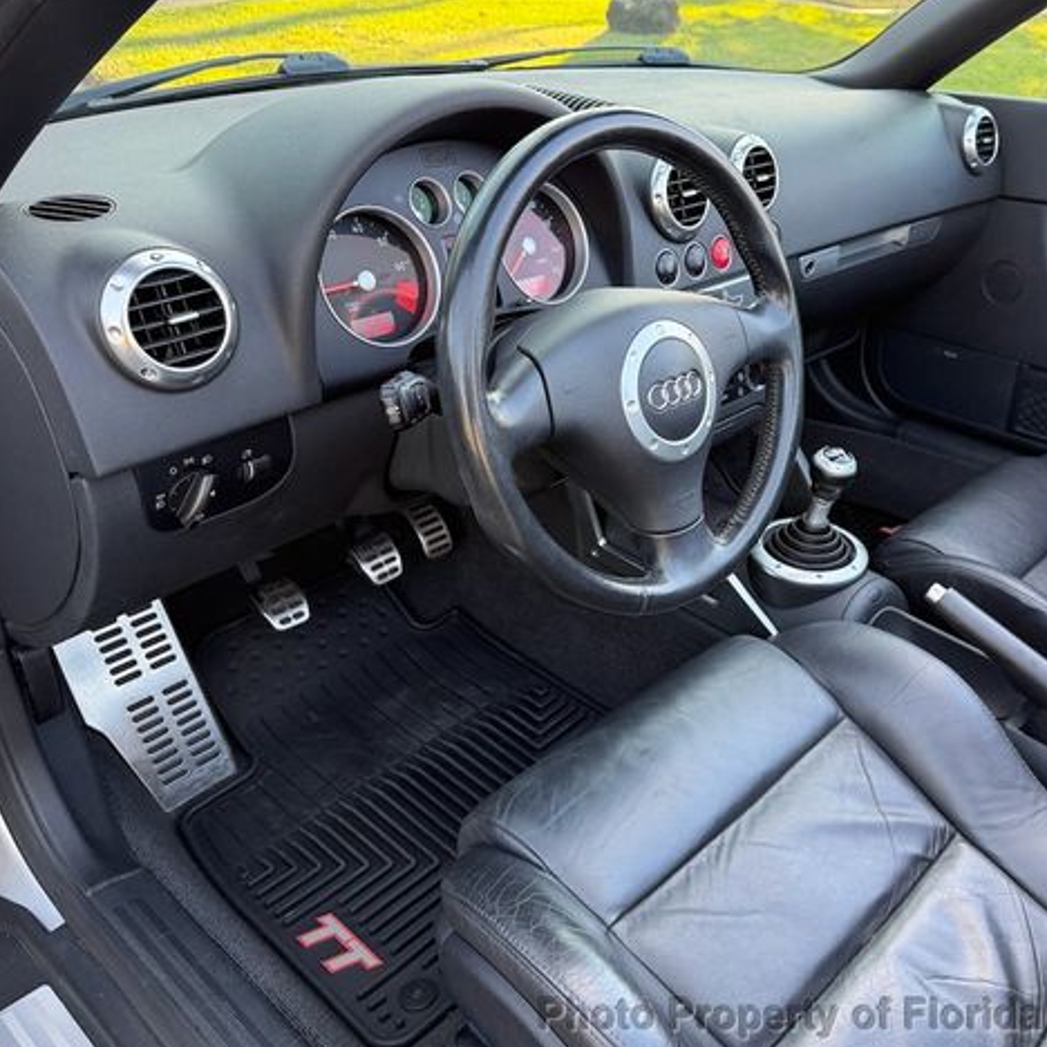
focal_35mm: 29
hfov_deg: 54.6
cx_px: 694
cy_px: 526
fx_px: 992
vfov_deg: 55.6
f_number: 1.78
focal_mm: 6.76
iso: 200
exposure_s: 1/230
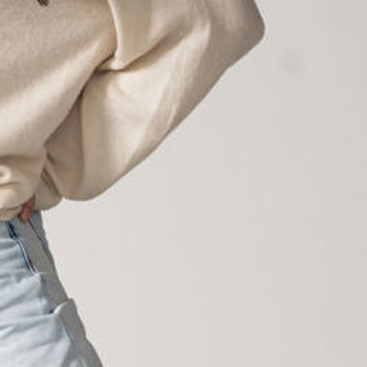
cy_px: 255
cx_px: -23
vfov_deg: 7.2
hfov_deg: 7.2
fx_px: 2915
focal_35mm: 243
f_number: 4
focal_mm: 73
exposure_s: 1/160
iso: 125
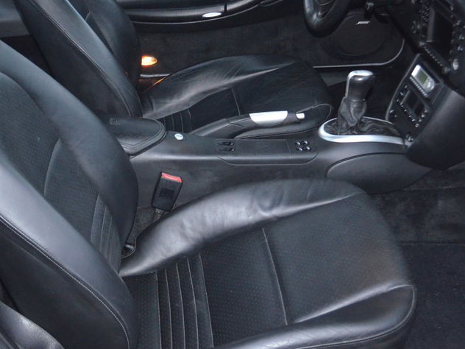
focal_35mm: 56
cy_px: 130
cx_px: 219
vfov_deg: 26.0
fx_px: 752
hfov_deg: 34.3
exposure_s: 1/60
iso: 3200
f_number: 4
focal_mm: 24
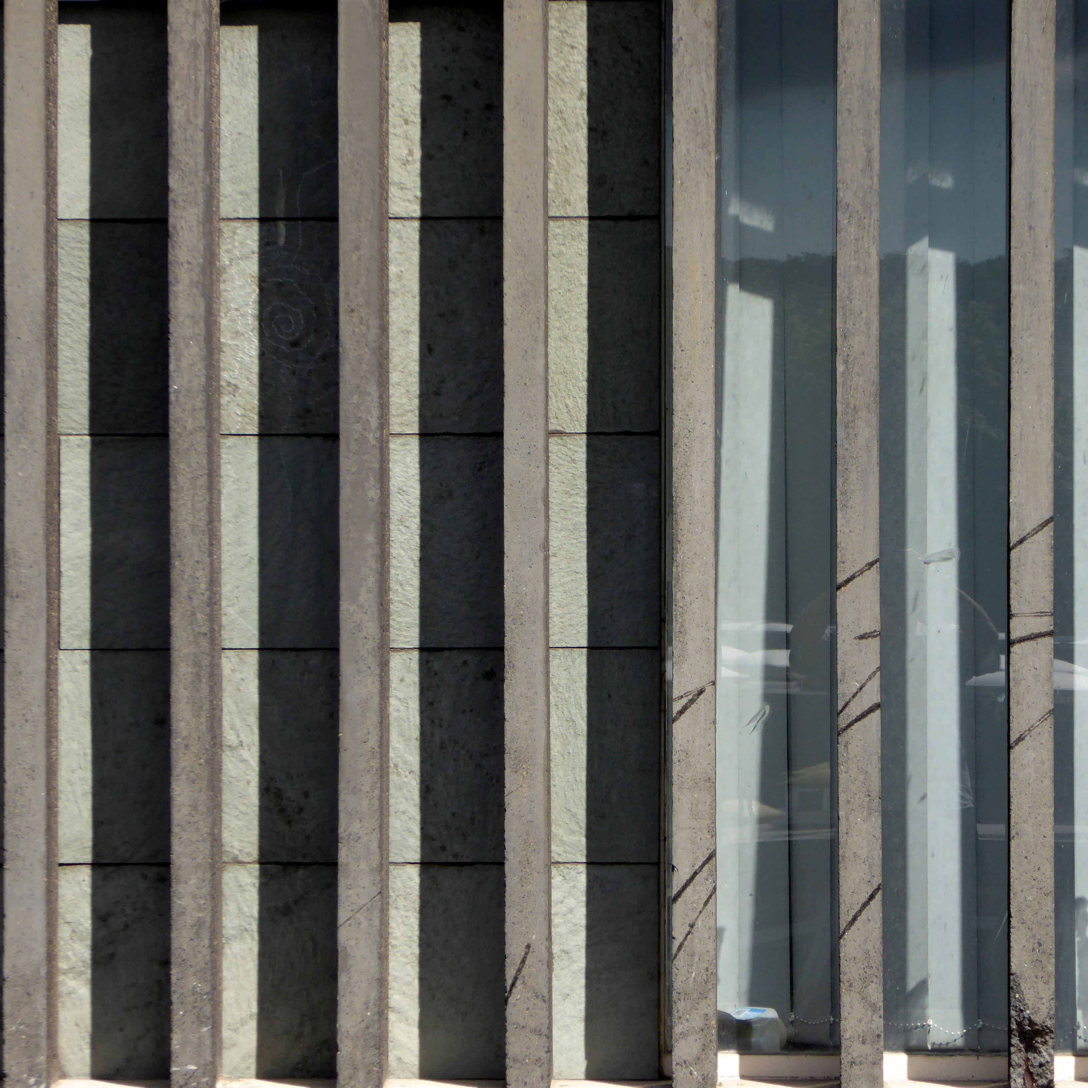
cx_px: 665
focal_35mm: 243
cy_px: 544
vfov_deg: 7.2
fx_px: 8641
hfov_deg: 7.2
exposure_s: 1/250
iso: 100
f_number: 5.6
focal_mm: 33.2
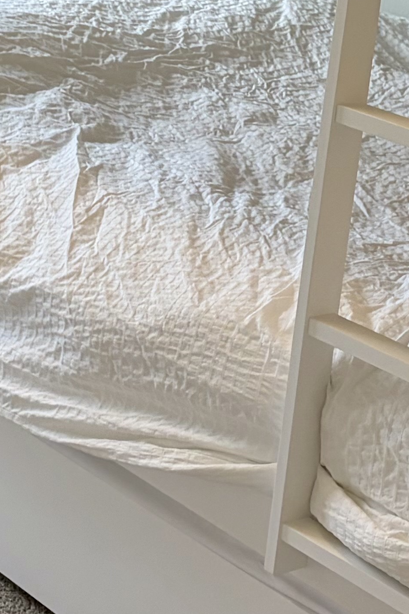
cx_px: 195
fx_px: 1857
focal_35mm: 109
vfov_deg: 18.4
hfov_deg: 12.6
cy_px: 56
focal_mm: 5.96
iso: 100
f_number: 1.6
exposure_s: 1/120
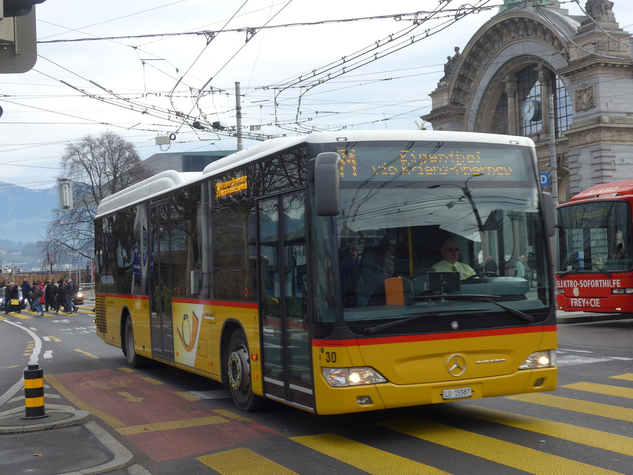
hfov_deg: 36.8
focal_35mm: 52
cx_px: 316
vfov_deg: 28.0
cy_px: 238
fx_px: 951
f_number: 3.3
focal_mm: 10.7
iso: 80
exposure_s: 1/200
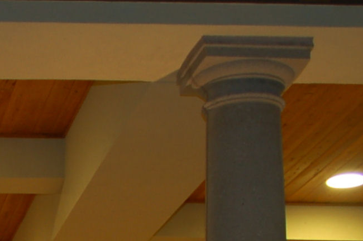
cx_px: -161
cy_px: 455
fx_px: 1259
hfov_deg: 15.3
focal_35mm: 125
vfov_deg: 10.2
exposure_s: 1/1.6
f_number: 5.6
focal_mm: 18
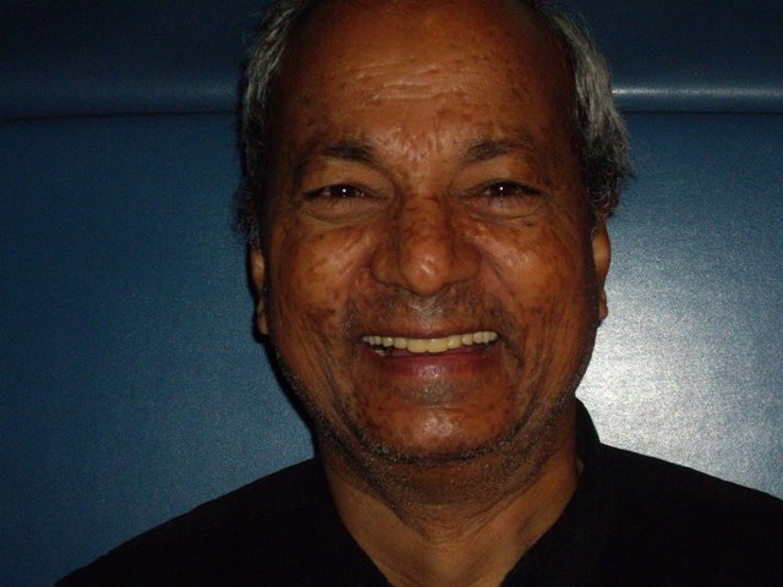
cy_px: 294
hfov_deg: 20.9
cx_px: 392
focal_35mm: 94
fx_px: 2126
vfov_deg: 15.7
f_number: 4.6
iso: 400
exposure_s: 1/100
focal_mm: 15.3
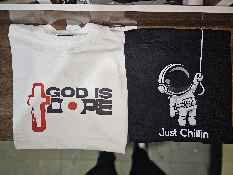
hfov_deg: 73.9
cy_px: 88
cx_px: 116
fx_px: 155
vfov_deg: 58.9
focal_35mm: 23
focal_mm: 6.3
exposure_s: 1/100
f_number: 1.7
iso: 640
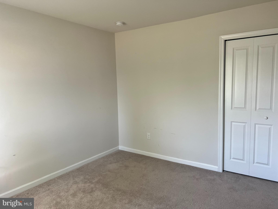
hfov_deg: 67.3
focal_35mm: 26
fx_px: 209
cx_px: 139
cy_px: 104
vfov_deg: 53.1
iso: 80
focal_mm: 5.7
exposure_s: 1/60
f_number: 1.5
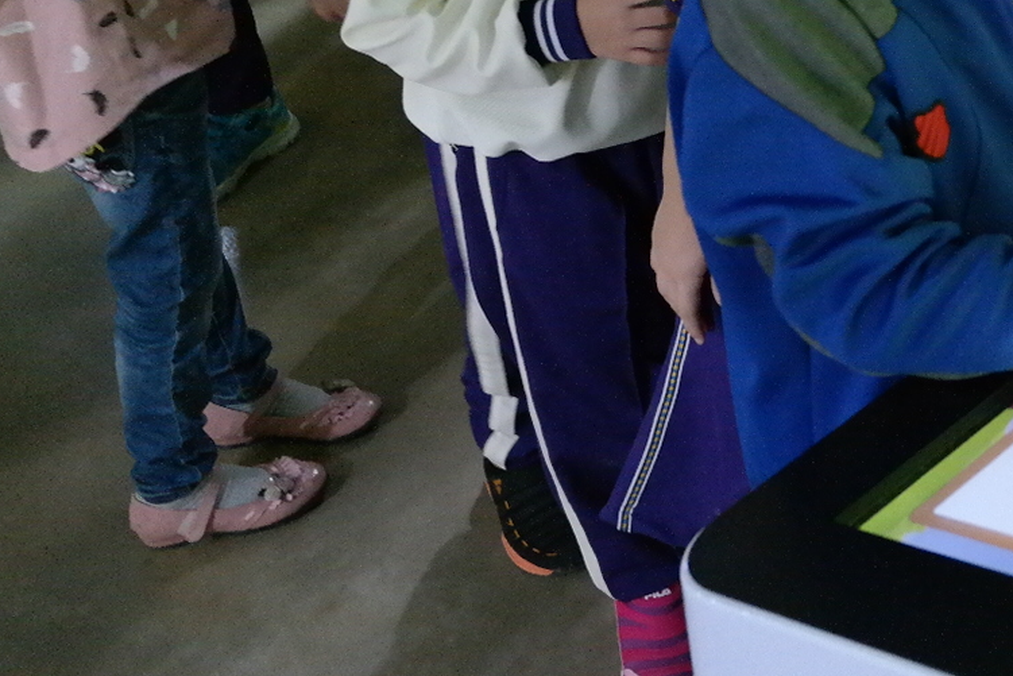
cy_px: 27
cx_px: 1083
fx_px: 1942
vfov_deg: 19.3
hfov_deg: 27.1
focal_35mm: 69
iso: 3200
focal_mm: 20
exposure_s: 1/40
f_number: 3.5
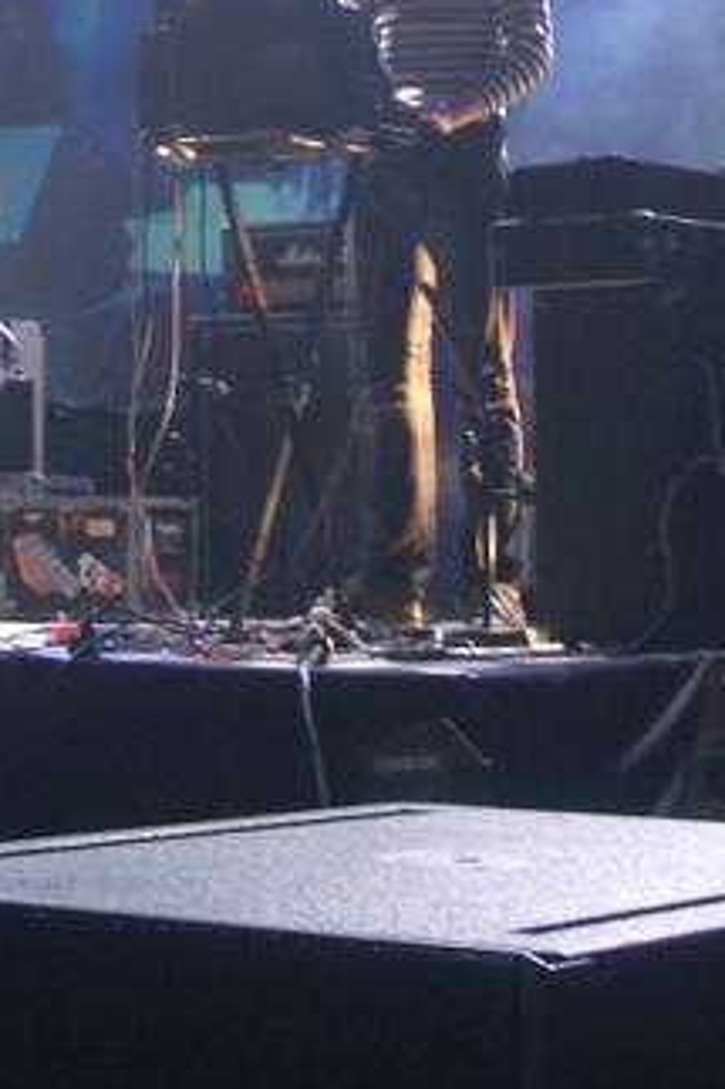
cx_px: 320
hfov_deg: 13.5
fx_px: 3054
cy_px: 233
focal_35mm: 101
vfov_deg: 20.0
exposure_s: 1/8
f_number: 3.1
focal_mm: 8.2
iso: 100
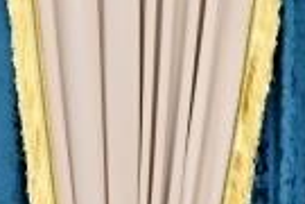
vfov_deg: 5.4
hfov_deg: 7.9
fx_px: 2159
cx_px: -176
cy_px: 169
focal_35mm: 255
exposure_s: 1/200
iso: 800
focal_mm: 33.5
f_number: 4
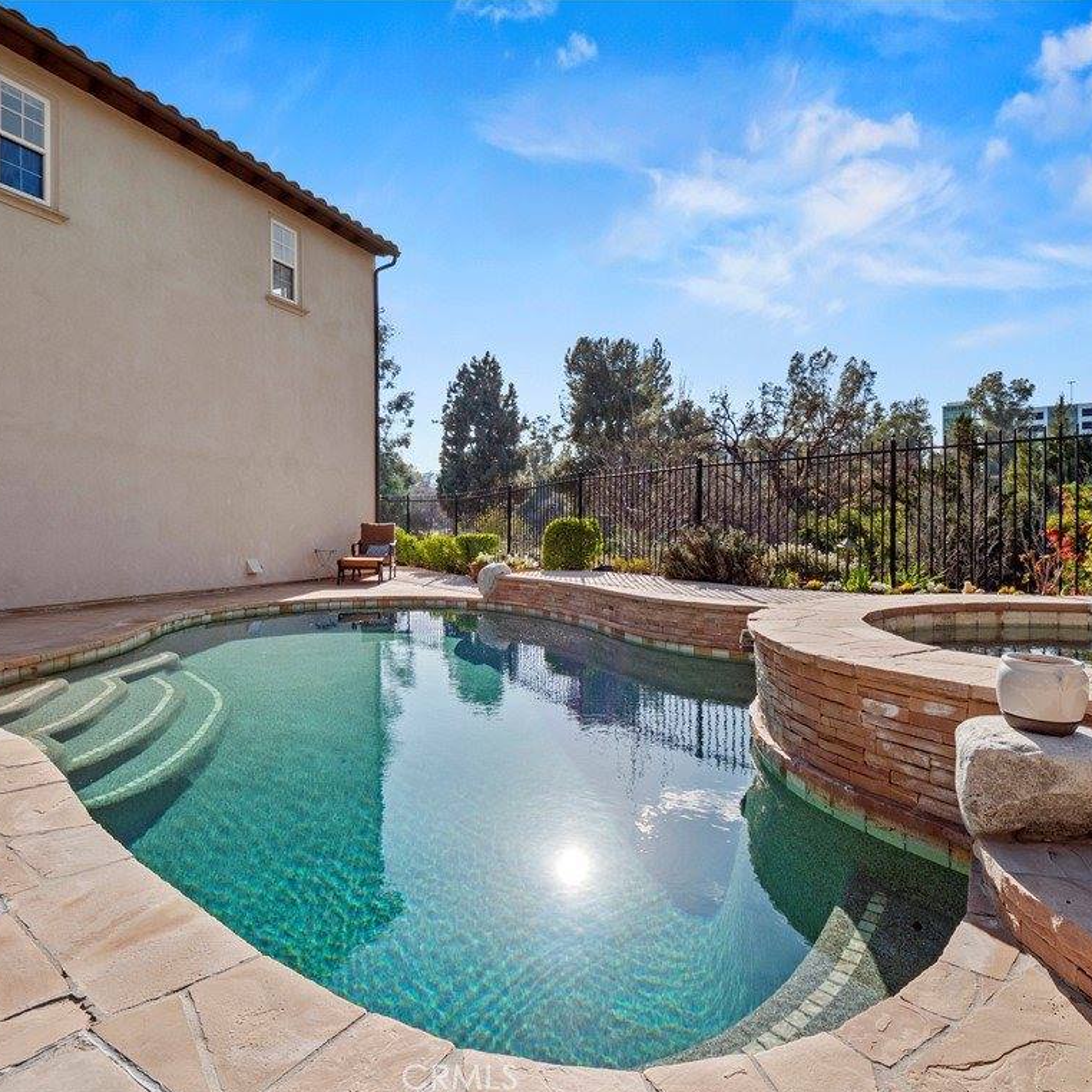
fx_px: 678
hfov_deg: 77.7
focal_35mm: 19
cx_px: 553
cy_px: 547
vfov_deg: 77.7
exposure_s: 1/160
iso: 200
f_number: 8
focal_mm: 8
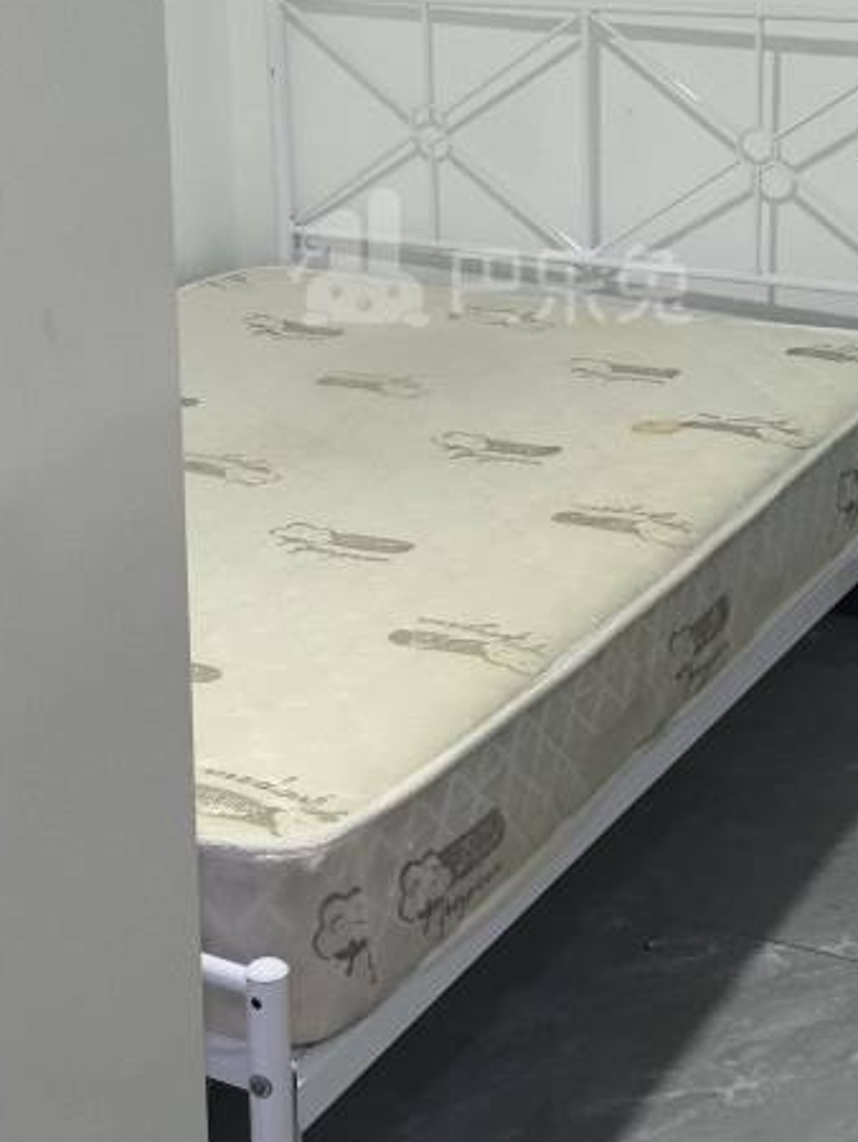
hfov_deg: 22.9
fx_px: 2113
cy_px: 260
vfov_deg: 29.7
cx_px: 490
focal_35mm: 64
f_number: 2
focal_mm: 5.75
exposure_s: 1/50
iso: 400
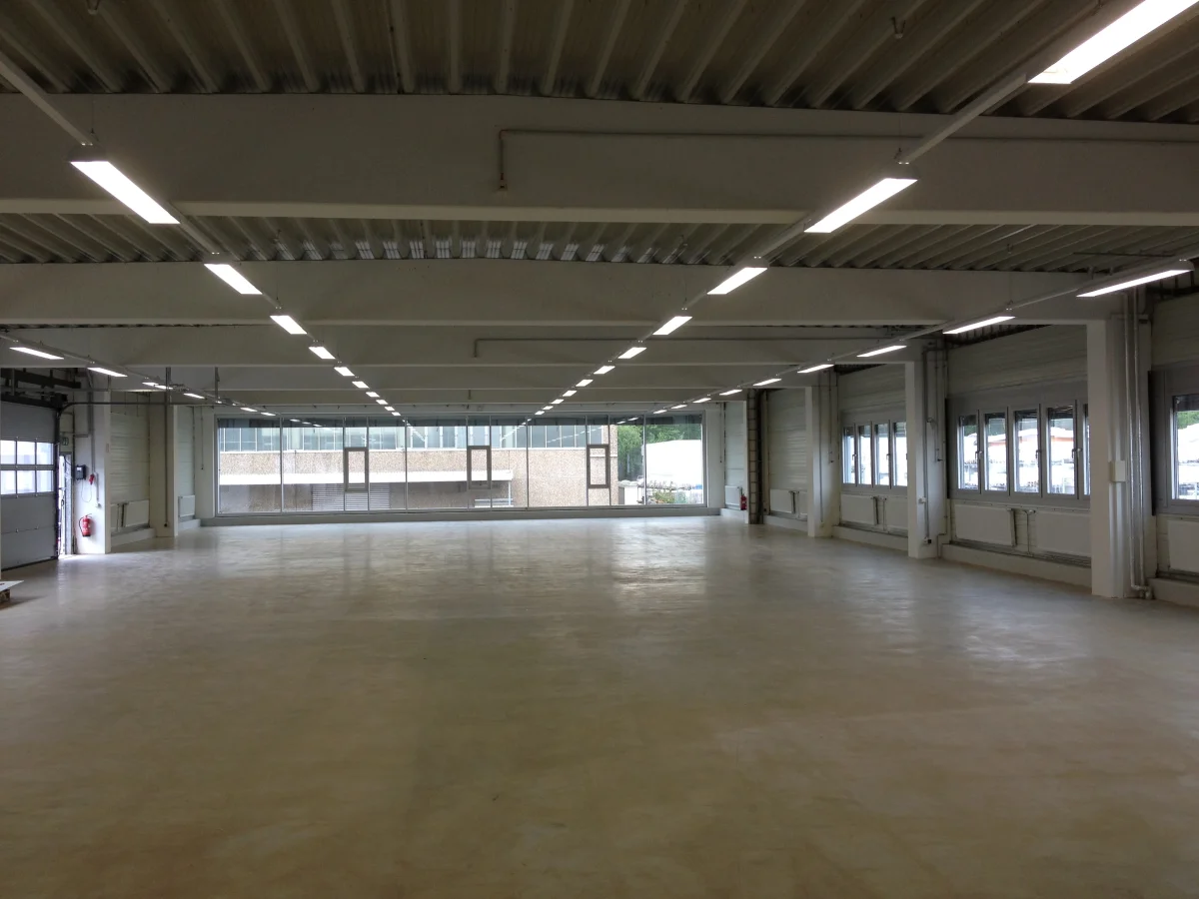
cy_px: 450
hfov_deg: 52.6
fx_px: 1212
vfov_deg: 40.7
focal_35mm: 35
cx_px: 600
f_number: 2.4
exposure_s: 1/120
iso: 64
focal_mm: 4.28
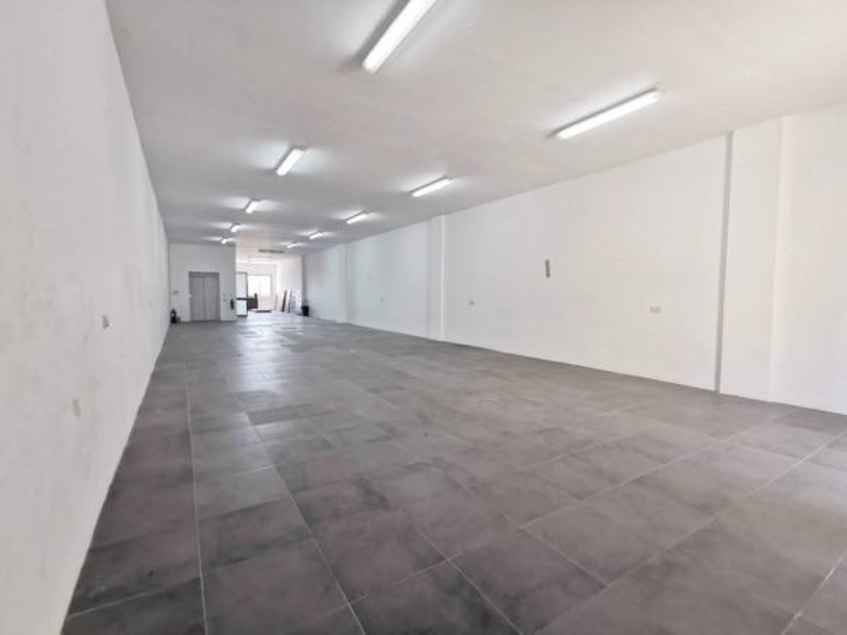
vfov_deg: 78.1
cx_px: 424
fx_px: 391
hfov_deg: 94.5
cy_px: 318
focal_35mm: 16
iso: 200
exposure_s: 1/100
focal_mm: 2.35
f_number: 2.2
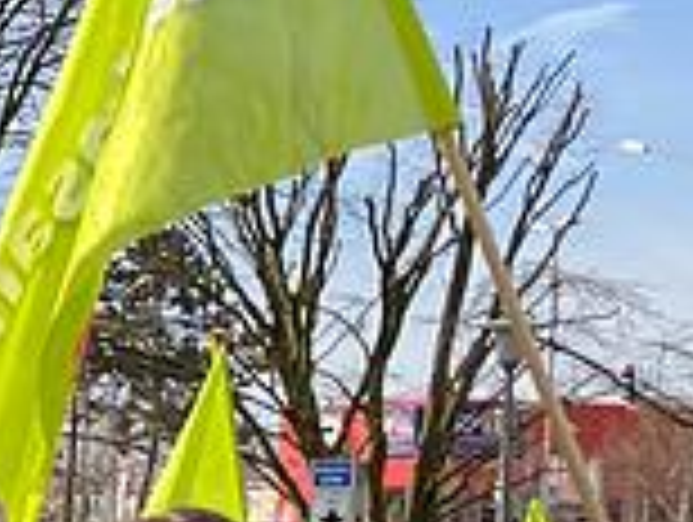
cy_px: 538
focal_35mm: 151
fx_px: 3028
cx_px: -799
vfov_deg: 9.8
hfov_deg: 11.5
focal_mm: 3.99
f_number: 1.8
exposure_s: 1/1091
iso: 20
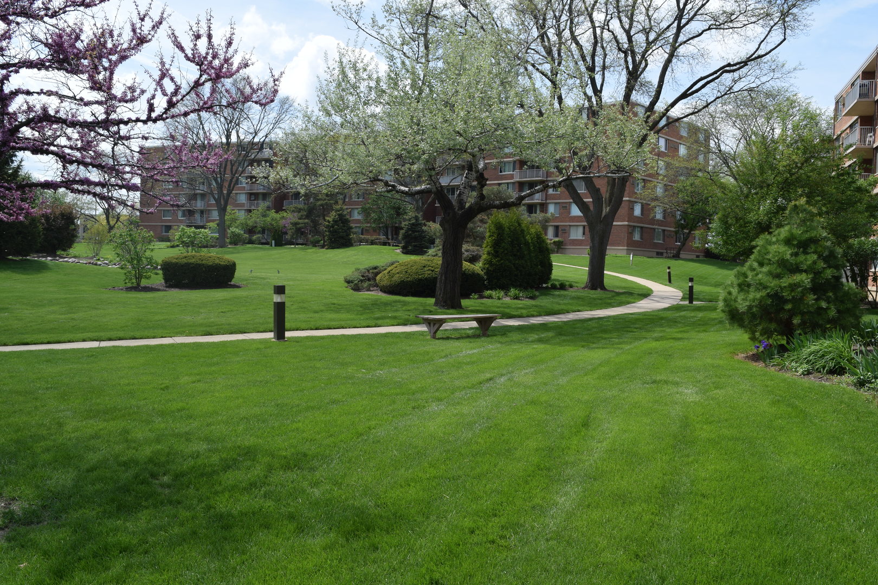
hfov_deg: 61.9
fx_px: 732
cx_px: 439
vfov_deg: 43.6
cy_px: 292
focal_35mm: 30
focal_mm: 20
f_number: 9
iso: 200
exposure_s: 1/320
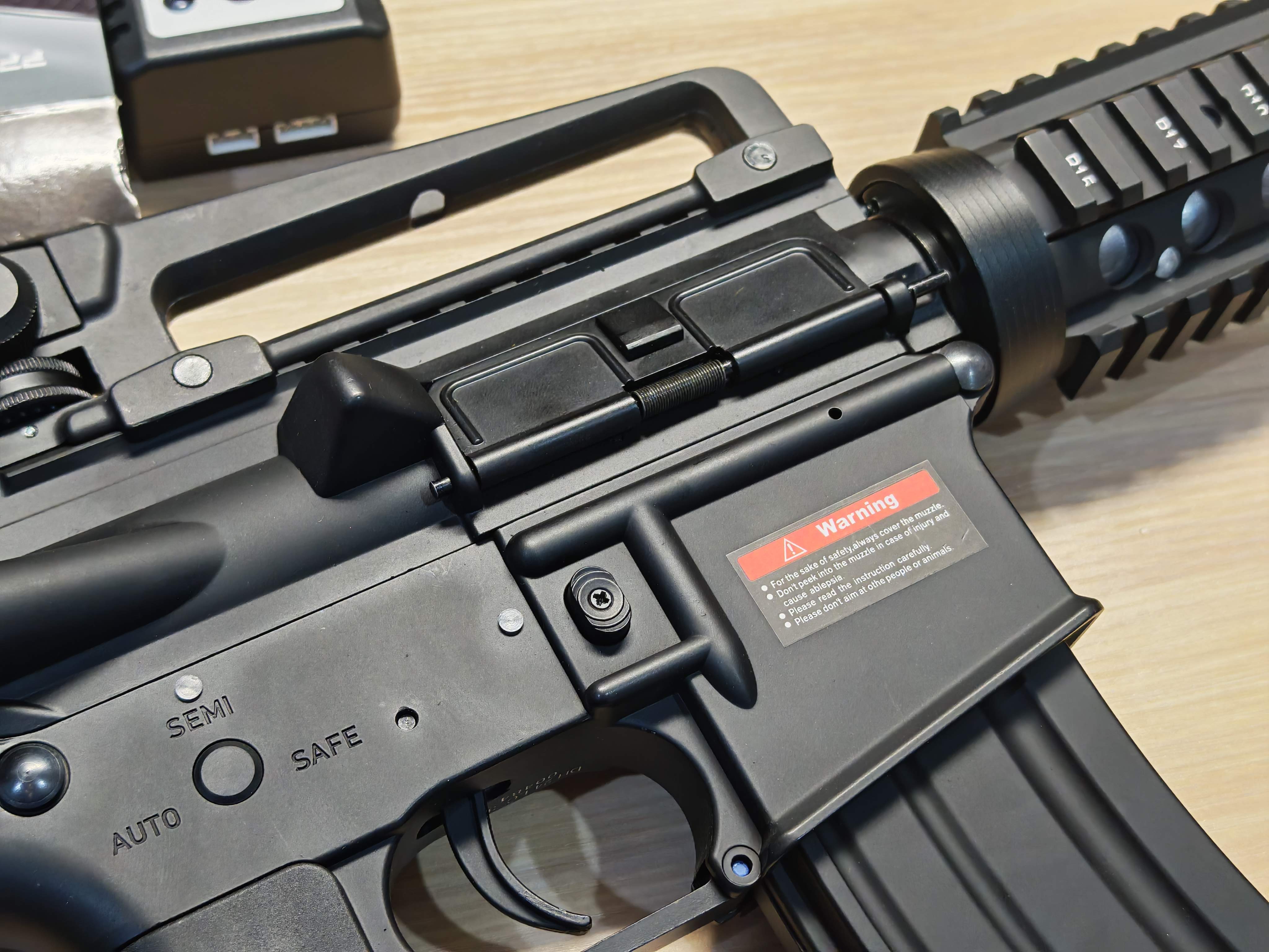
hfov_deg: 39.7
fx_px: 1760
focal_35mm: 48
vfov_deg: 30.3
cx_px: 634
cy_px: 476
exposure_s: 1/100
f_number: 2
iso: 200
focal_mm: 6.83
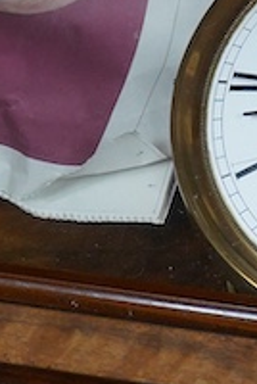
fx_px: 2155
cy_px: 86
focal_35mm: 202
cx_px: 389
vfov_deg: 10.1
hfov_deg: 6.7
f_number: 3.5
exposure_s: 1/125
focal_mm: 30
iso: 1250
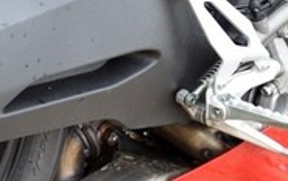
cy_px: 34
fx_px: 1108
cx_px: 23
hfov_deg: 14.6
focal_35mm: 141
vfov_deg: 9.3
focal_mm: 38
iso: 500
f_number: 9
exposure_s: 1/60
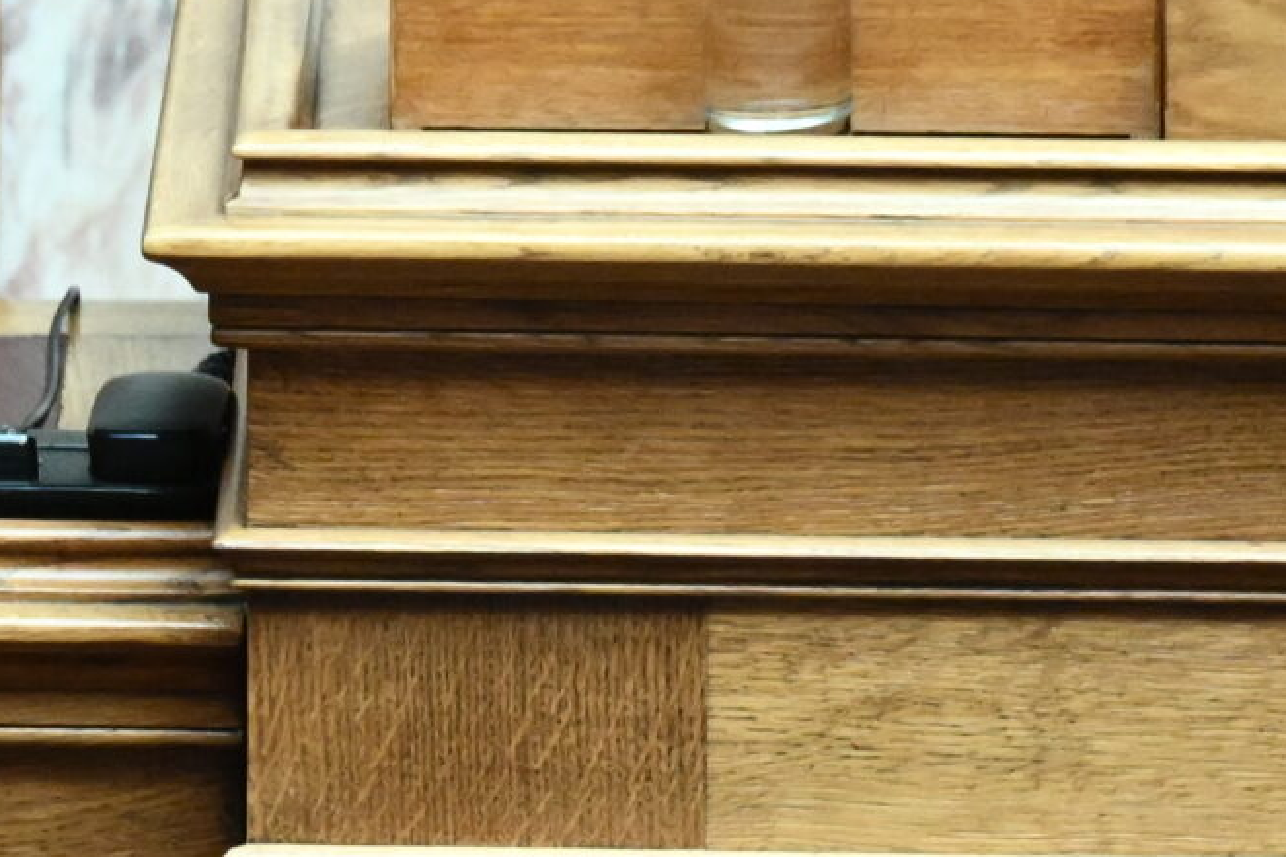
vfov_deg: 1.2
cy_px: 1651
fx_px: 41577
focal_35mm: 1164
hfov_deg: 1.8
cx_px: 2077
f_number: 6.3
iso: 5000
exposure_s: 1/500
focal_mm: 200
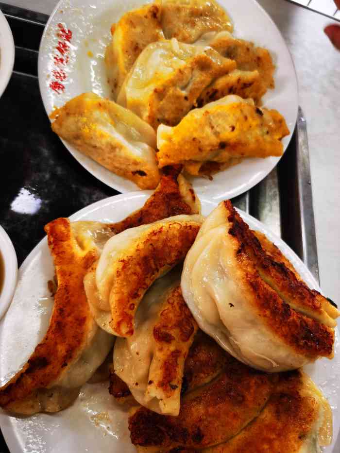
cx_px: 170
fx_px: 354
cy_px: 226
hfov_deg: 51.4
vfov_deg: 65.3
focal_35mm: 27
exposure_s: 1/50
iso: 160
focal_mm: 5.56
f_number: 1.6
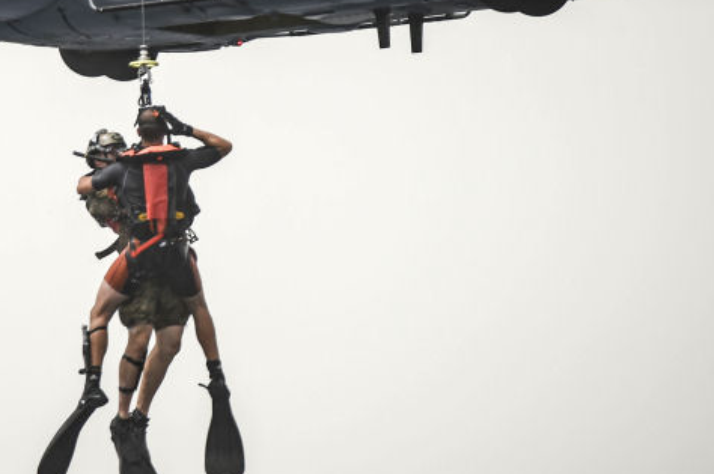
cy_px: 66
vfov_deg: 1.4
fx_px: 18822
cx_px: 288
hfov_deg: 2.2
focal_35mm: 950
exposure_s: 1/800
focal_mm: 500
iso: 200
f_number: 8
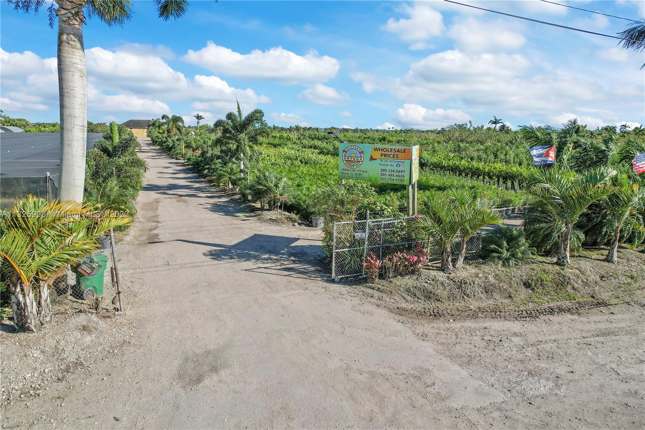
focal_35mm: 22
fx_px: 394
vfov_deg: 57.2
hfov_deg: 78.6
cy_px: 215
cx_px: 322
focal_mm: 8.38
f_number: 2.8
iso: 100
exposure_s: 1/2000
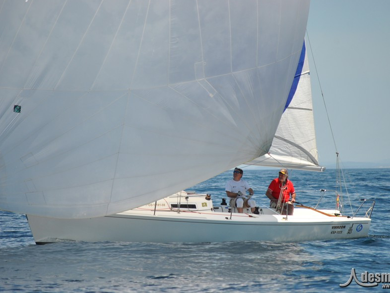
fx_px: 3346
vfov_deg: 5.0
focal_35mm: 297
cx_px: 214
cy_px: 144
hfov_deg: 6.7
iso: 200
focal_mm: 180
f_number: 5.6
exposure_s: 1/1000
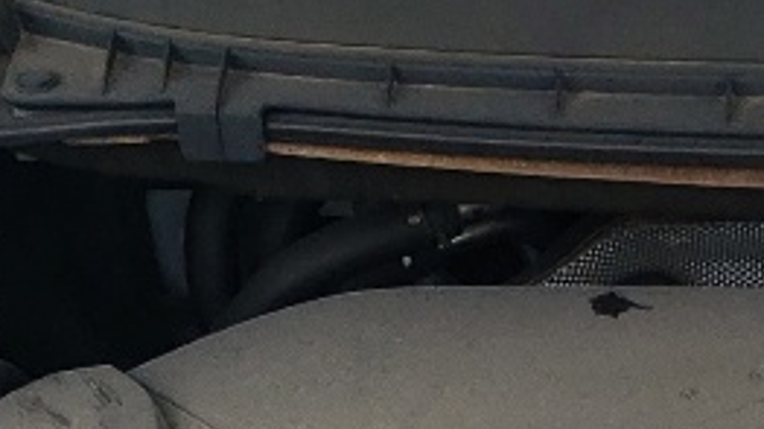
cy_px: 1418
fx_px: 3503
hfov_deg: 12.2
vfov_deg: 6.3
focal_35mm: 173
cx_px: 892
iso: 50
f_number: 1.5
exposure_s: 1/222
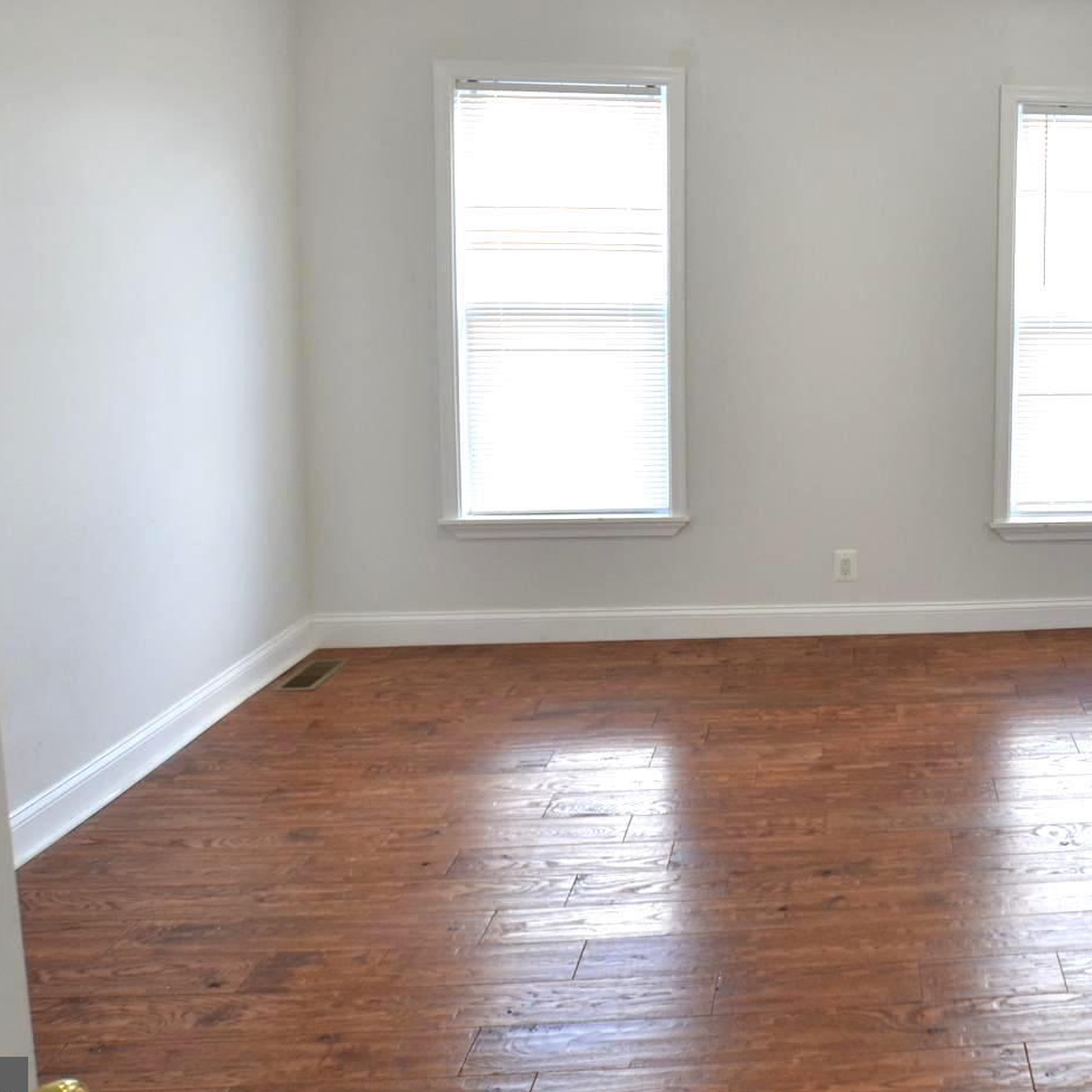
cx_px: 972
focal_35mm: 28
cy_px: 345
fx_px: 999
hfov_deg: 51.0
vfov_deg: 55.8
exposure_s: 1/60
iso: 400
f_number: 4
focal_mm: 10
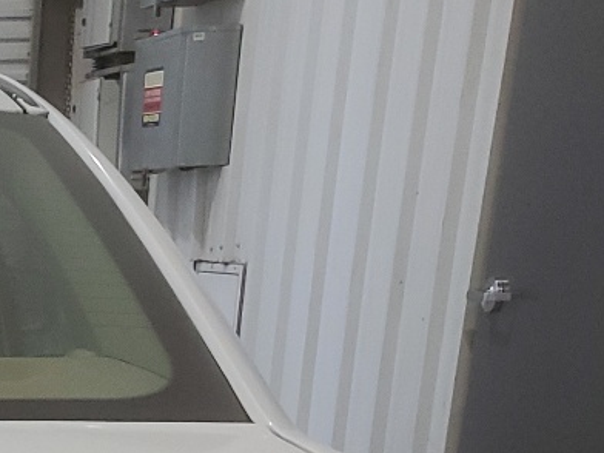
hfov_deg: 16.0
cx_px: -444
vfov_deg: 12.4
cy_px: 884
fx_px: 1850
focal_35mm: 106
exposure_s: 1/120
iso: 66
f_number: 1.5
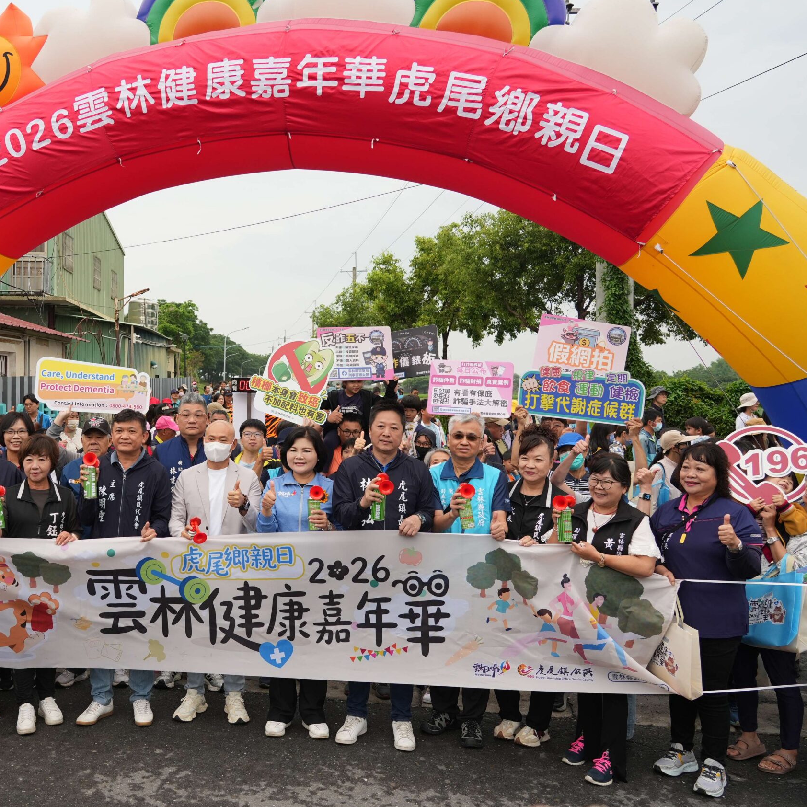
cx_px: 258
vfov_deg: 52.5
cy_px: 407
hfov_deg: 51.4
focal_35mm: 31
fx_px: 818
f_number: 4.5
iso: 400
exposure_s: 1/320
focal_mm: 24
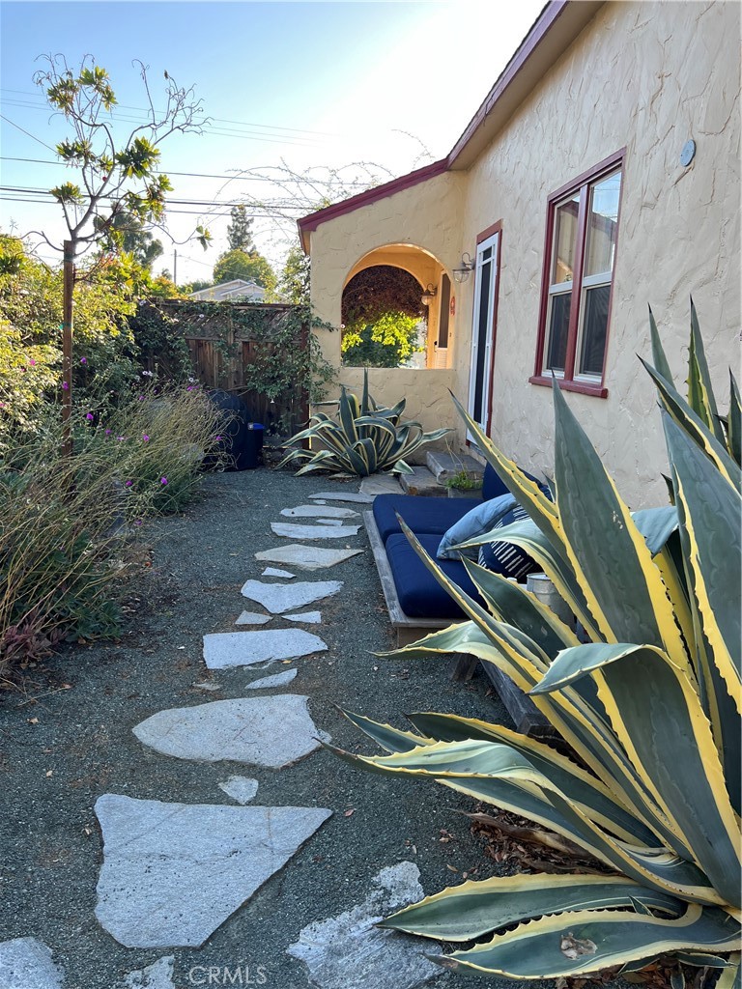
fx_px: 743
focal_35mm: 26
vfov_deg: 67.3
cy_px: 494
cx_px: 371
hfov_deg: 53.1
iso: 50
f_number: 1.5
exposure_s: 1/493
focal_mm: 5.7
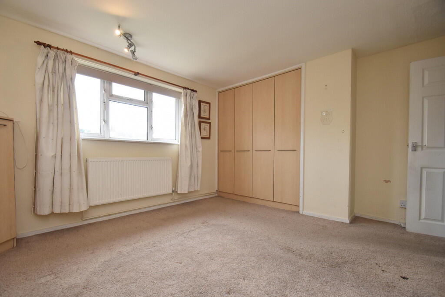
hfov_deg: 100.4
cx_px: 222
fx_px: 185
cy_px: 148
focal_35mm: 15
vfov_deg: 77.3
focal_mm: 10
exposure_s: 1/200
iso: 560
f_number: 5
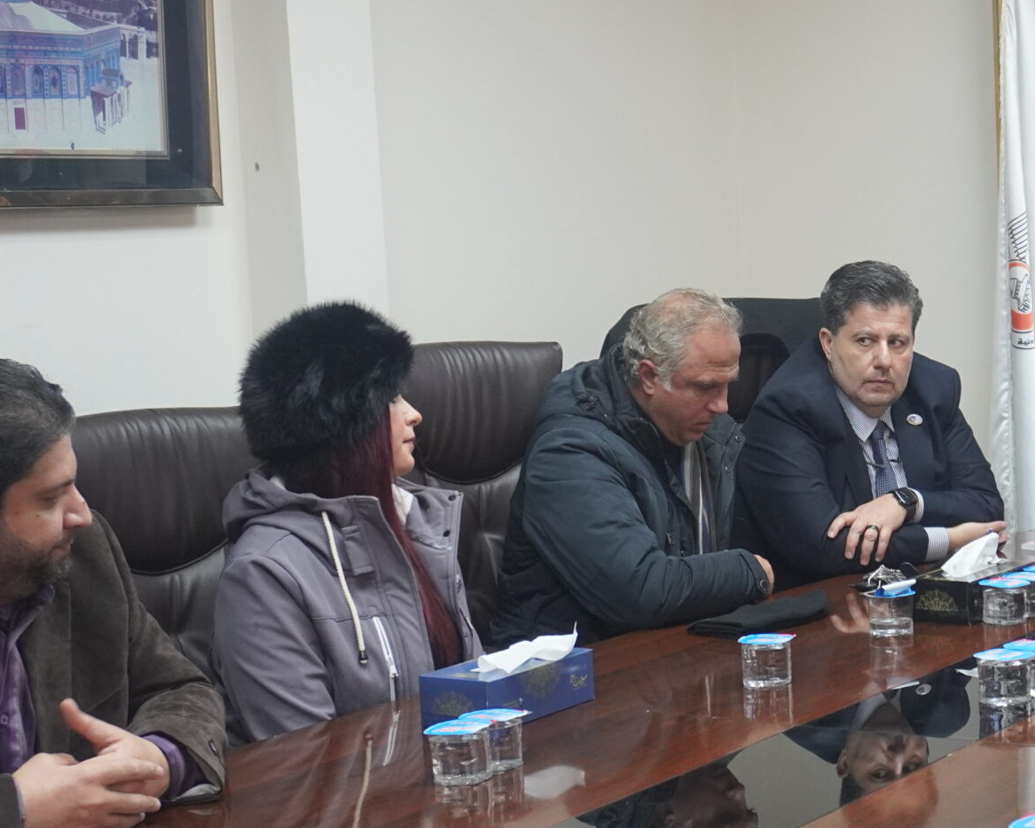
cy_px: 539
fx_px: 2176
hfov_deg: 26.2
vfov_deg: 21.5
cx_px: 857
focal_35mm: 71
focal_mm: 23
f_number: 4
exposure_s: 1/160
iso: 1250
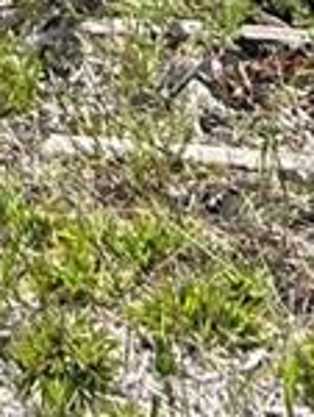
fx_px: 2509
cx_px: -628
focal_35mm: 208
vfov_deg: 7.4
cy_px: -1118
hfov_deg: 6.5
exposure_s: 1/5319
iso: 50
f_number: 1.5
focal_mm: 5.7
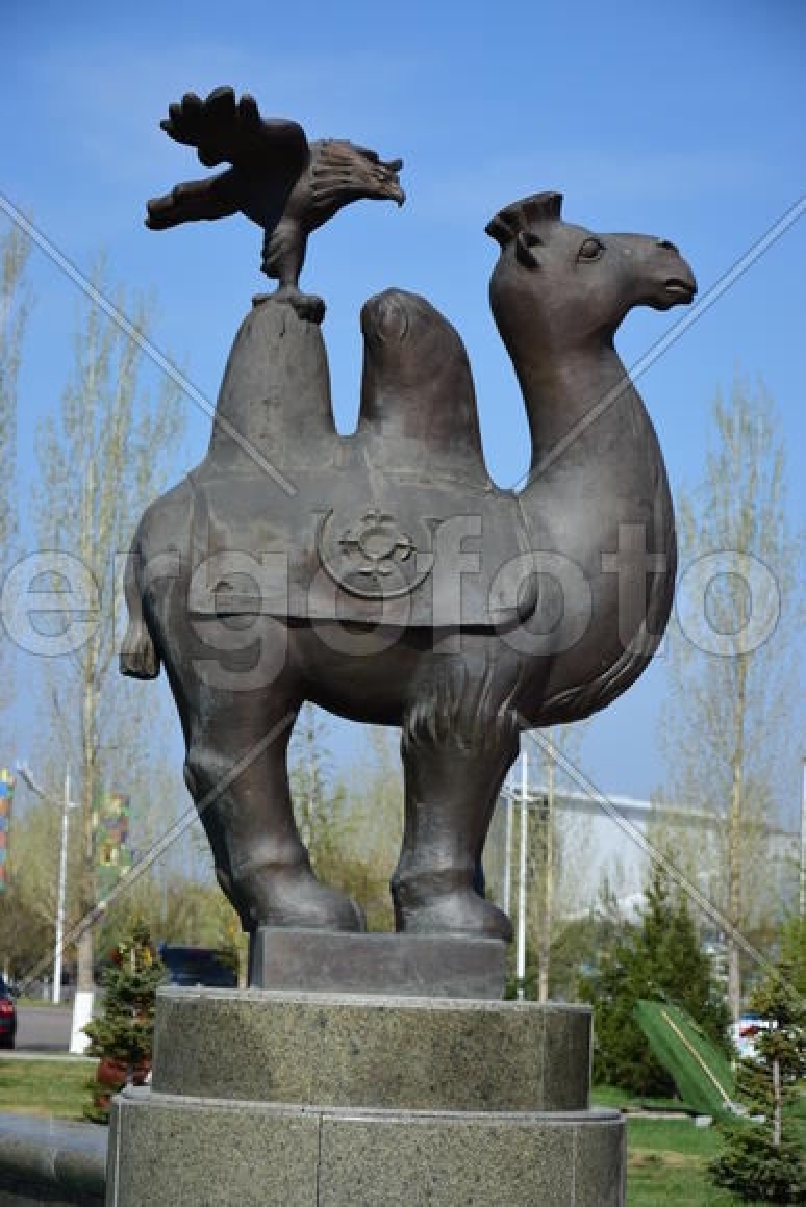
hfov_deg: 11.4
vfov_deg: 17.1
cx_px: 403
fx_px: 4027
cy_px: 604
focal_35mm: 120
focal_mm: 80
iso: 100
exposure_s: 1/500
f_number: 5.6
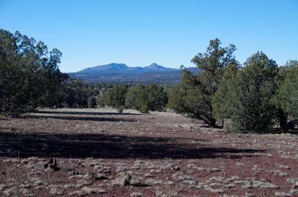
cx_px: 149
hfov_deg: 30.1
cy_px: 98
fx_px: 554
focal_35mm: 67
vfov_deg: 20.2
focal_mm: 45
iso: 200
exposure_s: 1/400
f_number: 5.6
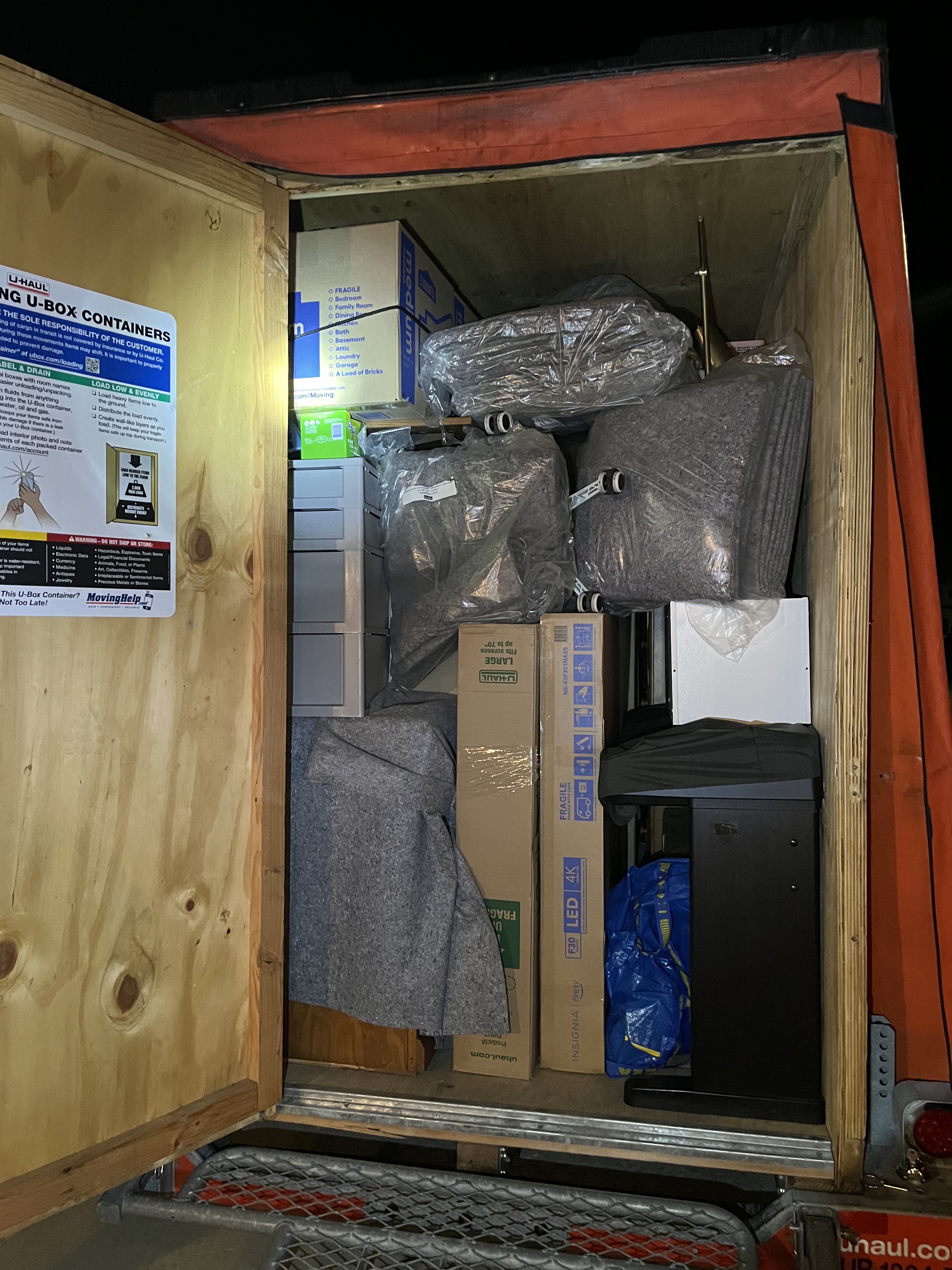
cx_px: 476
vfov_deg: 67.3
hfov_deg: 53.1
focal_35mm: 26
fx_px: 953
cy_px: 635
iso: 640
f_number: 1.6
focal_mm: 5.1
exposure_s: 1/30
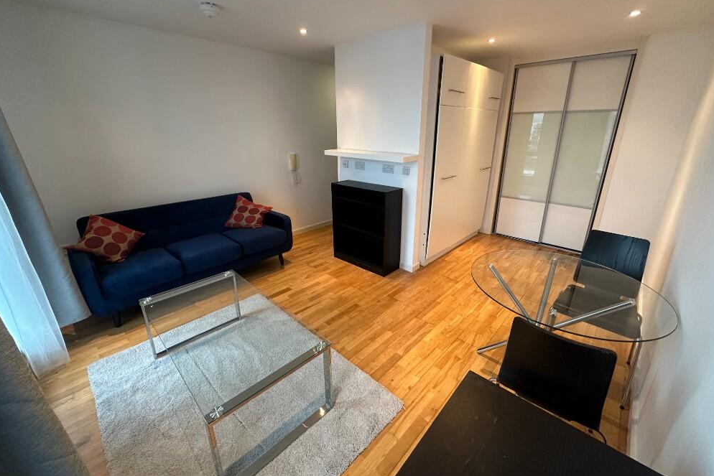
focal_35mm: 15
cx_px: 365
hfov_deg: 100.4
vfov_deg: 77.3
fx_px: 298
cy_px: 225
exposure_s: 1/50
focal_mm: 2.22
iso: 250
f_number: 2.2
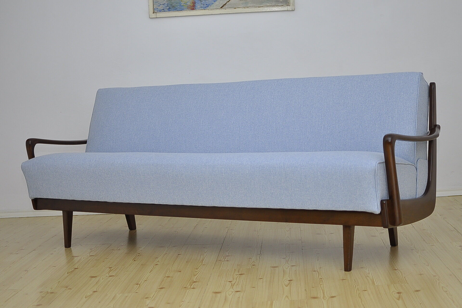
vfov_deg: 25.8
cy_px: 154
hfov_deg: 37.9
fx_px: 674
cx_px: 231
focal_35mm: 52
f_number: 1.8
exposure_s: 1/160
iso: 400
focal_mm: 35
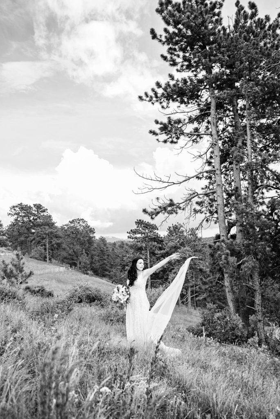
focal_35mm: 30
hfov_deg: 43.7
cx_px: 140
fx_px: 350
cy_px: 210
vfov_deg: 61.9
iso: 64
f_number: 3.2
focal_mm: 30
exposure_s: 1/320
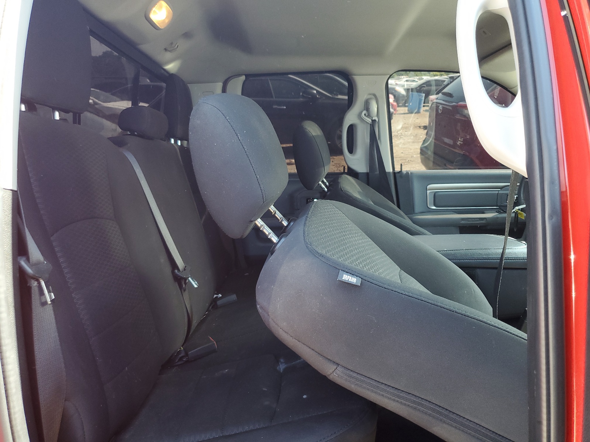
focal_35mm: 26
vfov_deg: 53.1
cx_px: 295
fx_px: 443
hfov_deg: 67.3
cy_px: 221
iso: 79
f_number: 1.5
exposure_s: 1/120
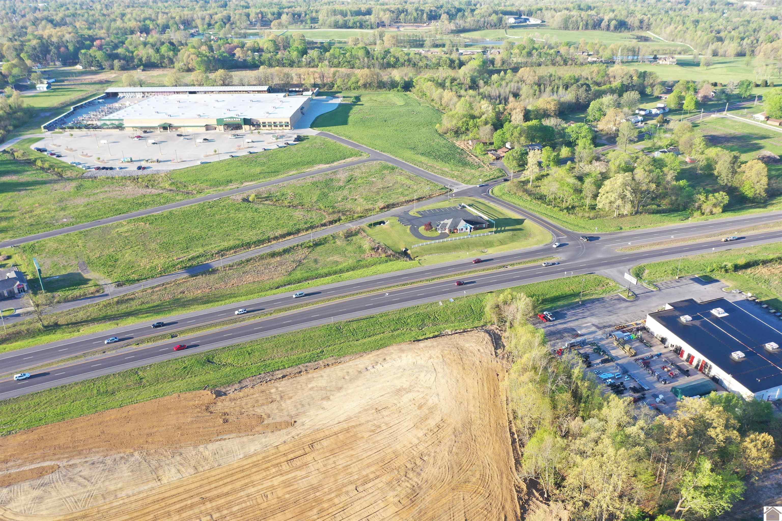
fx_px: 608
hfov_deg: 65.5
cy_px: 260
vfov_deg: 46.4
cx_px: 391
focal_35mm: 28
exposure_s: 1/160
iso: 100
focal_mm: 10.26
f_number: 4.5
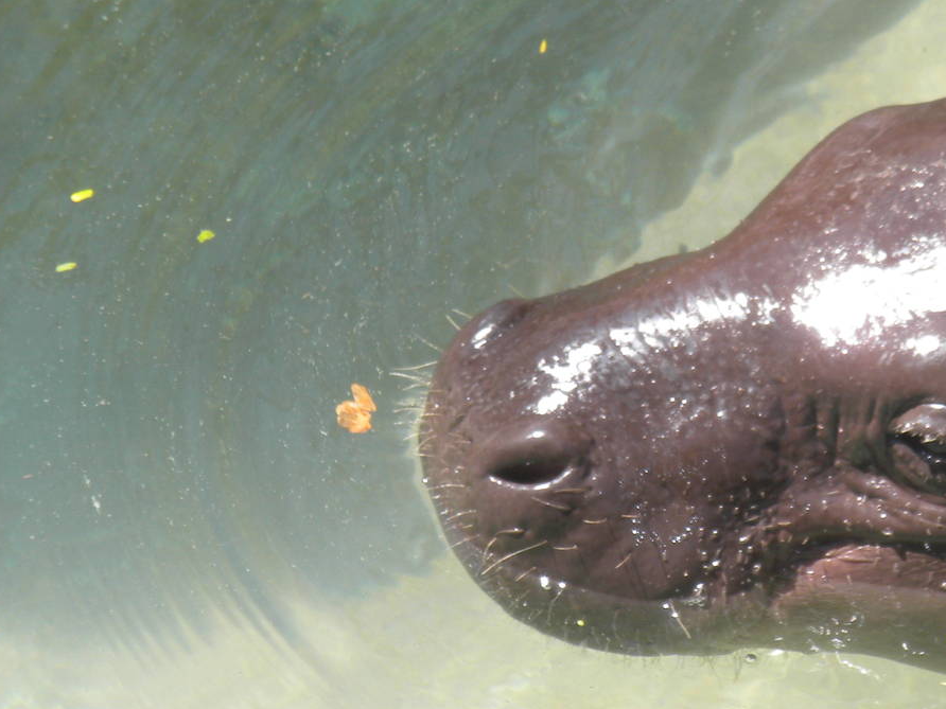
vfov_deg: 3.5
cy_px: 304
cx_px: 785
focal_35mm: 427
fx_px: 11669
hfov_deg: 4.6
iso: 64
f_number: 5.2
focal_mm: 42.1
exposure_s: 1/157
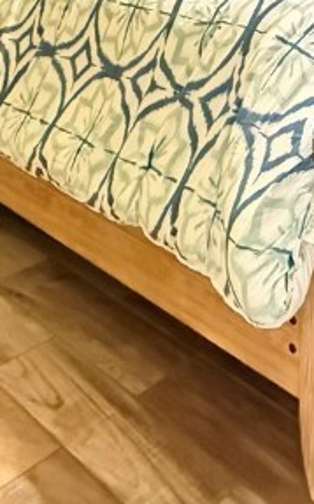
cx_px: 393
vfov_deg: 30.6
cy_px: -142
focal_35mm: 53
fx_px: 727
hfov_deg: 22.2
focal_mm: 2.22
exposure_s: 1/30
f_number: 2.2
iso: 2500
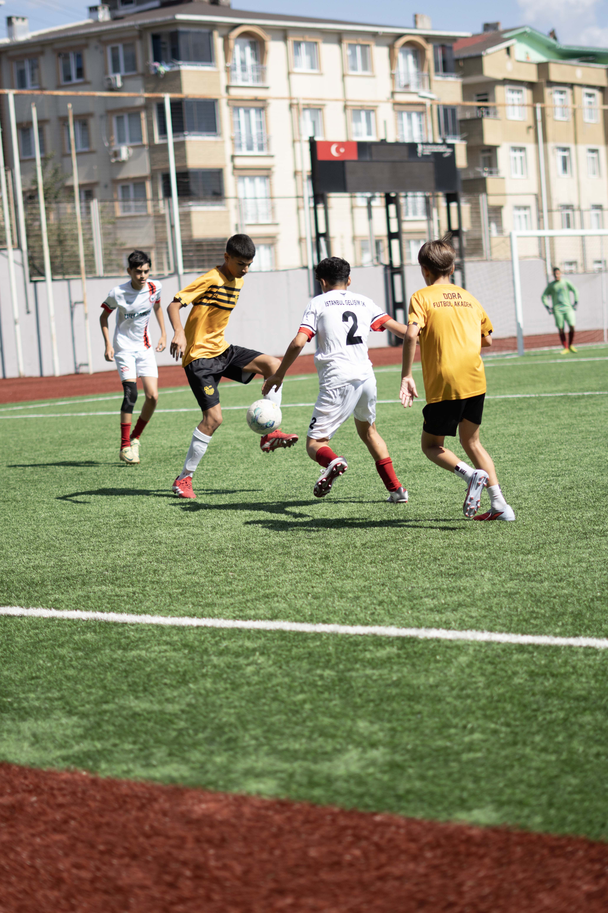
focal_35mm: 75
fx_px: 1900
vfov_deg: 27.0
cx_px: 304
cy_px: 456
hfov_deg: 18.2
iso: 250
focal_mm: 50
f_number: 1.8
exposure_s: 1/8000
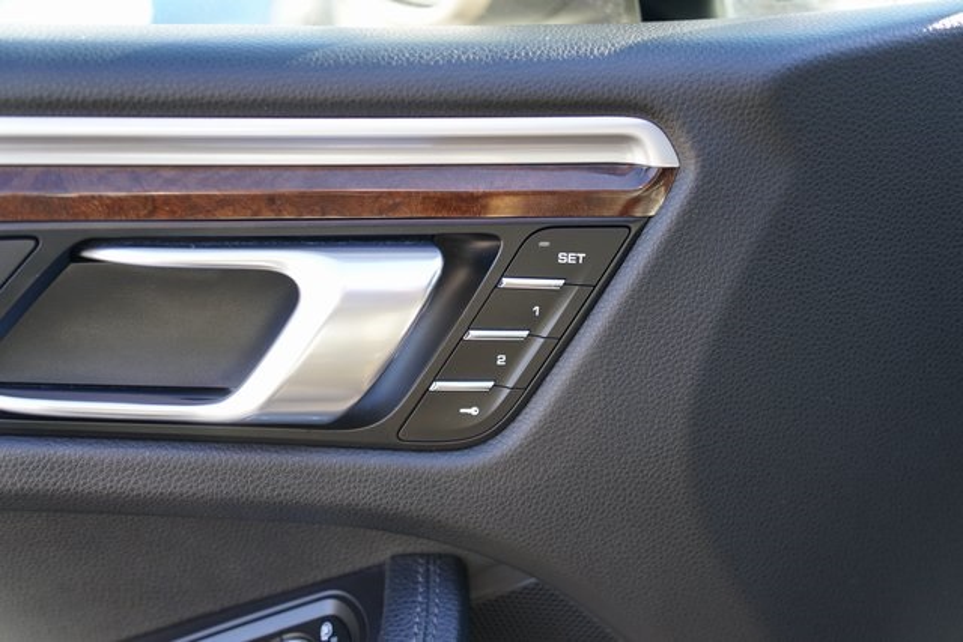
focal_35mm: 44
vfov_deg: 30.5
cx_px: 482
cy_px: 321
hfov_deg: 44.5
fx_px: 1177
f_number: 4
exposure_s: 1/60
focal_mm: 44
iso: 200
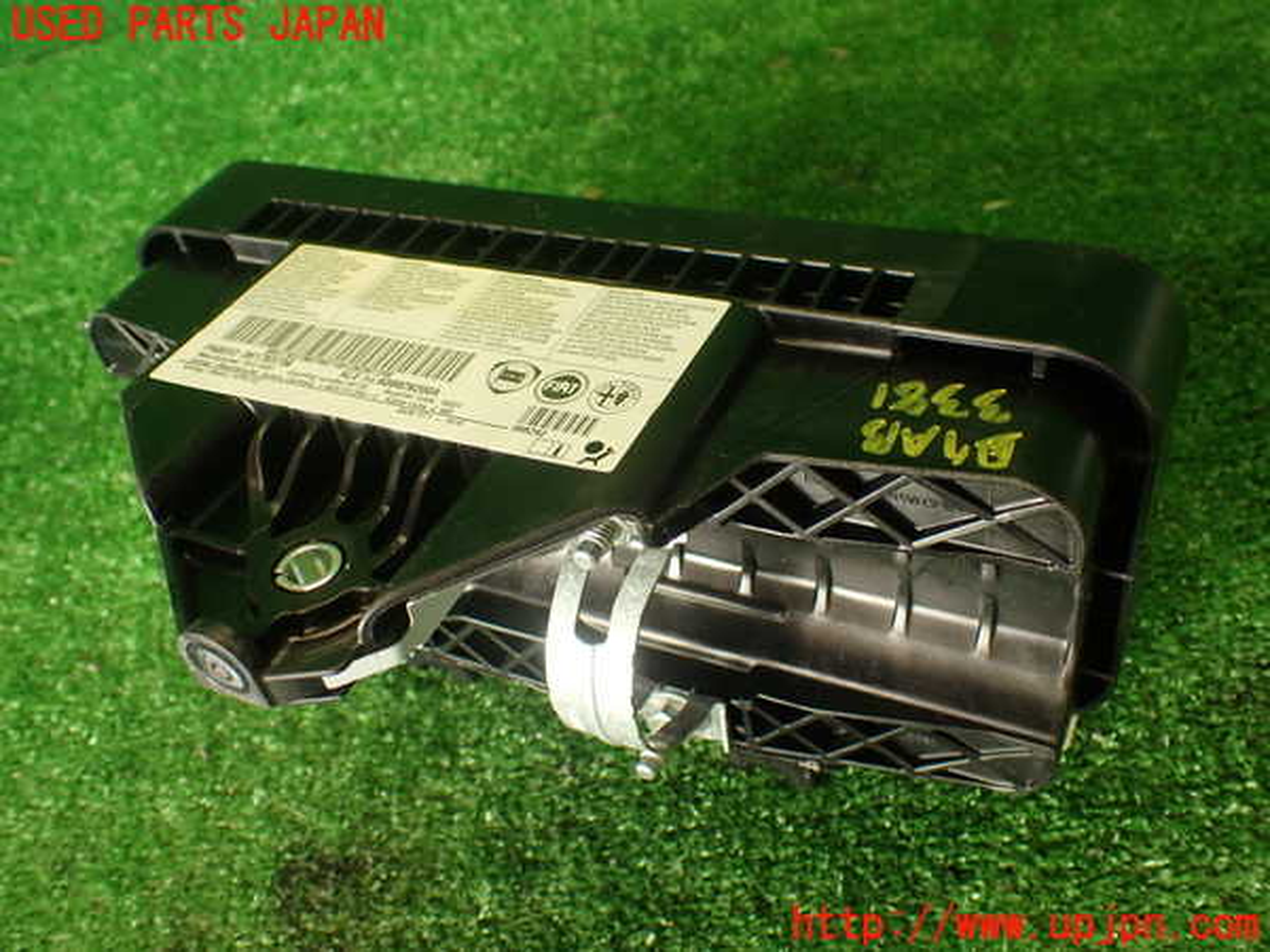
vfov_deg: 44.2
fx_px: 1174
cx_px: 635
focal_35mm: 32
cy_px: 476
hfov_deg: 56.8
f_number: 2.4
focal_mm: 5.79
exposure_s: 1/60
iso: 200
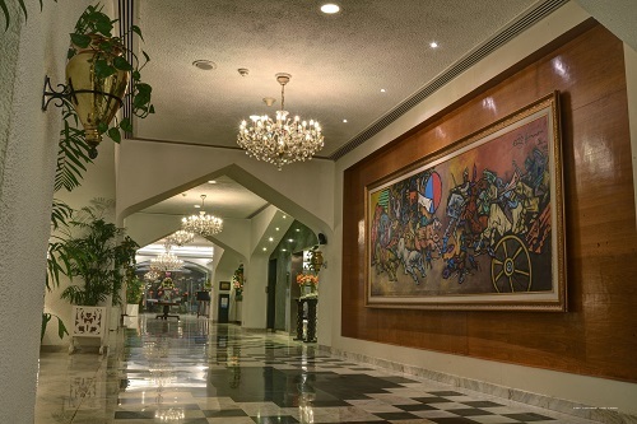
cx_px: 318
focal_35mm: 35
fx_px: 619
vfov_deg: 37.8
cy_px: 212
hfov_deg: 54.5
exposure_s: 5
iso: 100
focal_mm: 35
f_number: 29
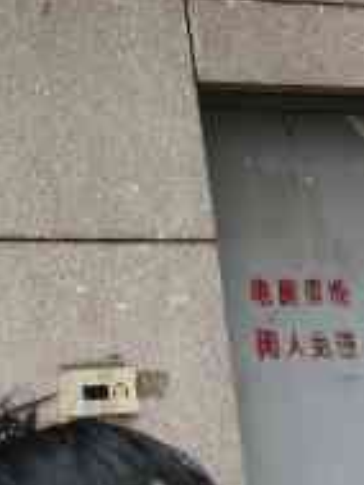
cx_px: -338
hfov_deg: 10.4
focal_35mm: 133
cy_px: -638
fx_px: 1863
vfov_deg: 12.2
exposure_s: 1/435
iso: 50
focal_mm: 5.56
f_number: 1.6
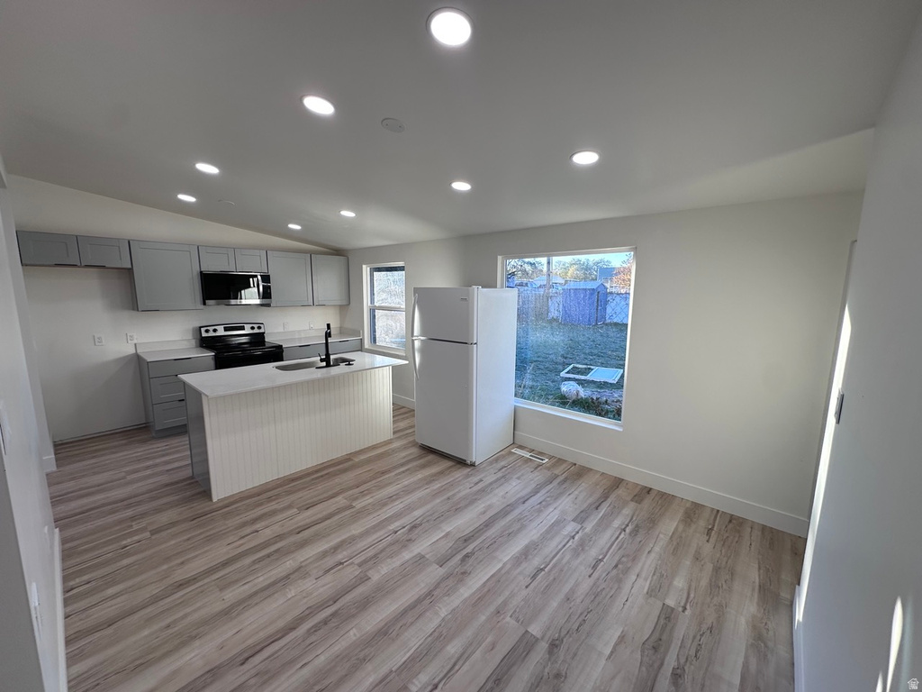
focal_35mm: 14
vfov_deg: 85.7
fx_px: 373
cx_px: 461
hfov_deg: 102.1
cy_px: 346
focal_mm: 2.22
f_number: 2.2
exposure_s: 1/125
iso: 40
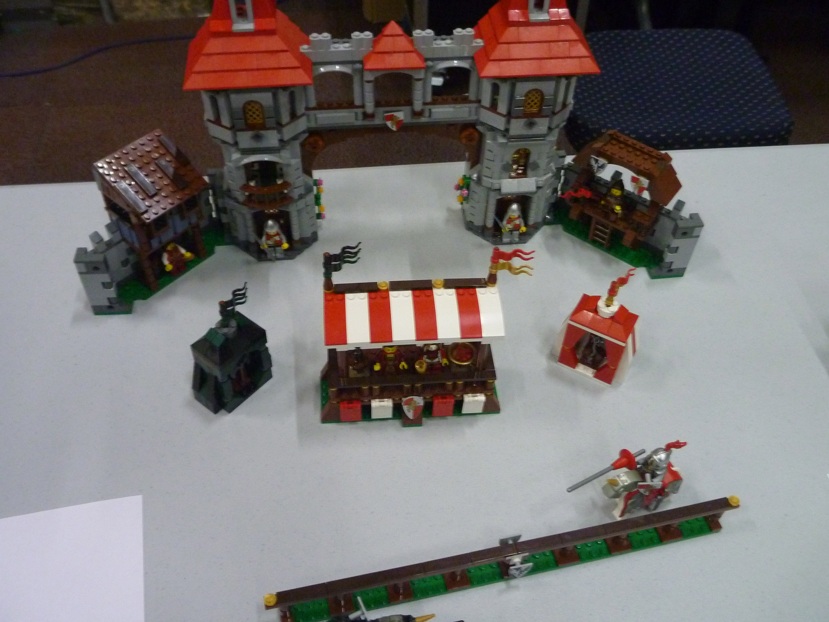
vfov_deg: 49.7
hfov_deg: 63.4
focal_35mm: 28
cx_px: 414
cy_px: 311
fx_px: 671
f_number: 3.3
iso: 400
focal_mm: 4.9
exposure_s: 1/20
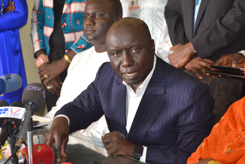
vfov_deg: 15.2
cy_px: 82
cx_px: 122
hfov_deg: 22.6
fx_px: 612
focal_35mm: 90
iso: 1100
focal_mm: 60
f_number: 4
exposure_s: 1/60
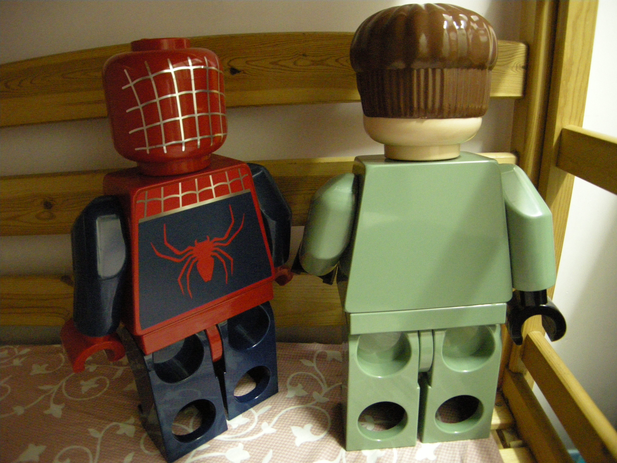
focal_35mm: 35
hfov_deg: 52.6
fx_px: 624
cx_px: 308
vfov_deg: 40.7
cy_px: 232
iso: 800
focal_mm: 7.5
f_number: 2.7
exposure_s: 1/8
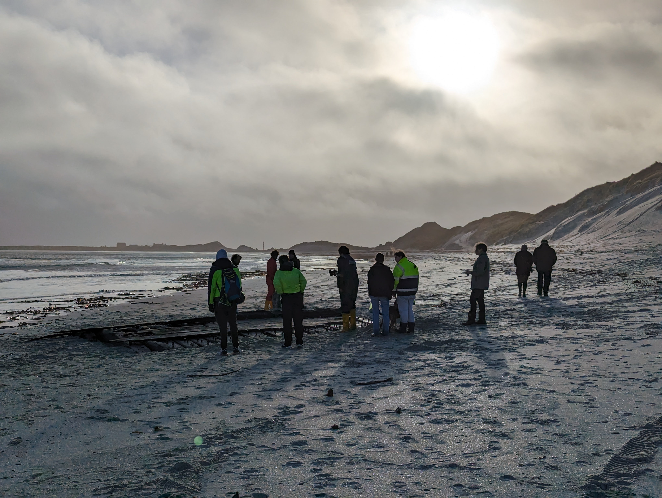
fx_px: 919
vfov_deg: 30.3
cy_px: 249
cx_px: 331
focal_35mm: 48
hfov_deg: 39.6
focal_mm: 6.81
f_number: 1.85
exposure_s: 1/25641
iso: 47
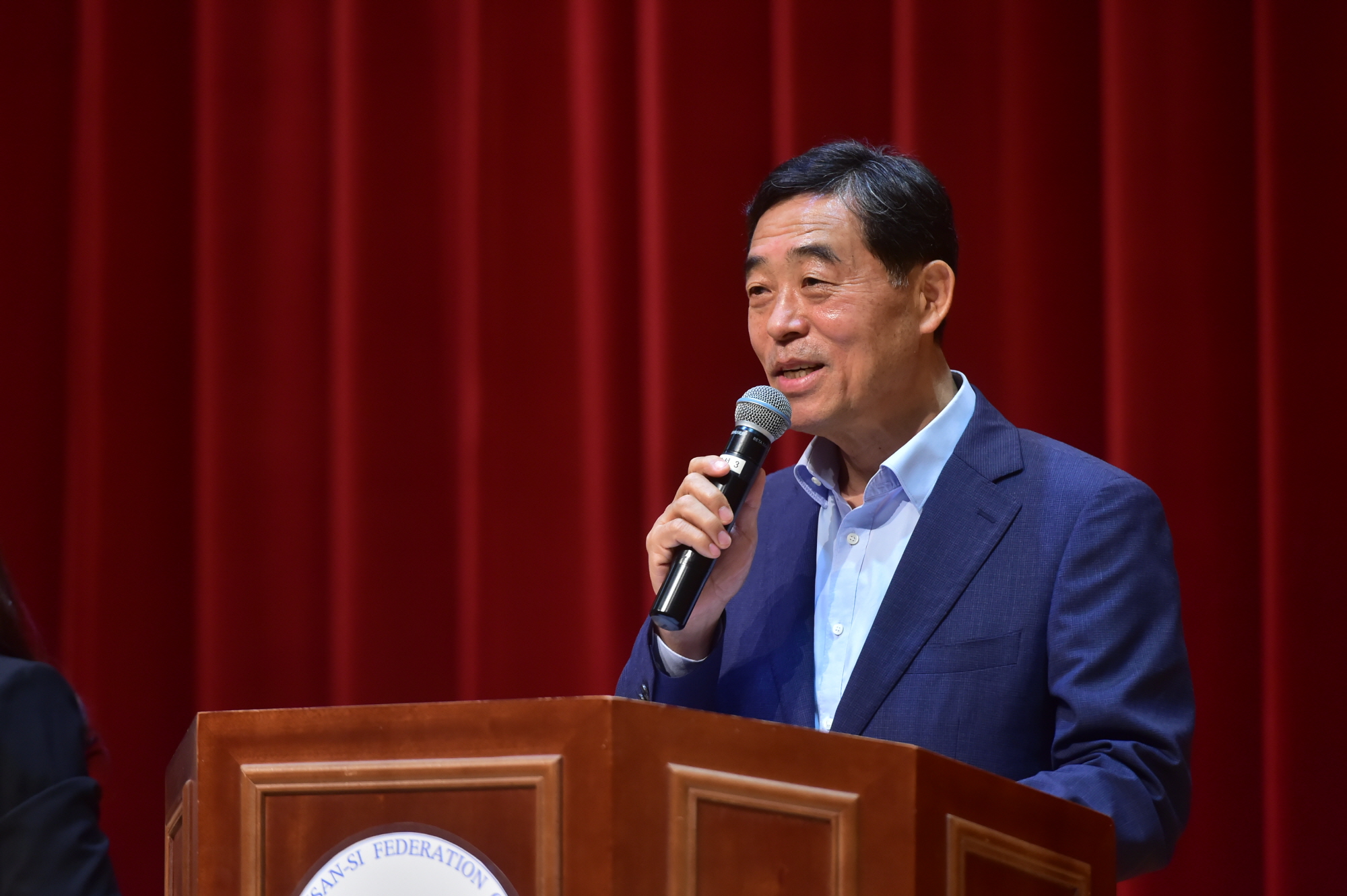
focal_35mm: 200
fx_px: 7479
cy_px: 448
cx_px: 674
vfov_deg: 6.9
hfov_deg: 10.3
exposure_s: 1/125
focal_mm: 200
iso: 2500
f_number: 4
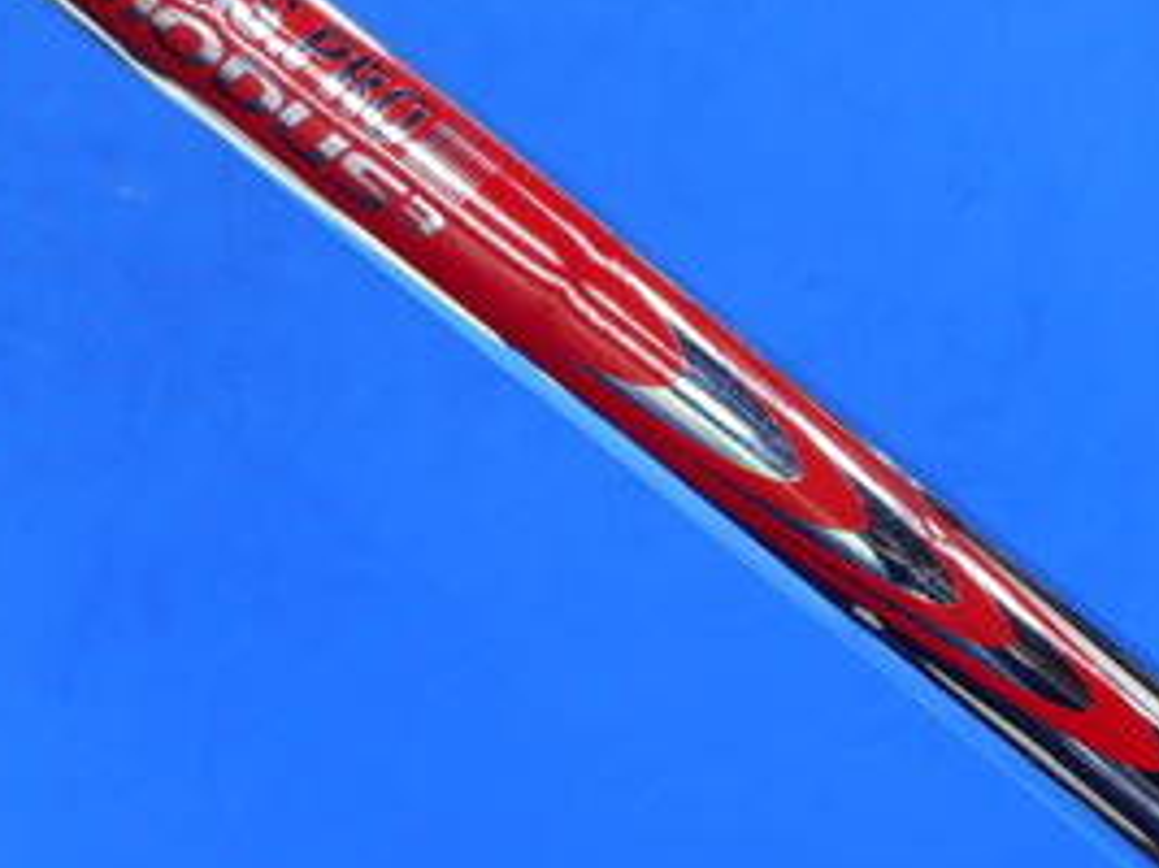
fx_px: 2008
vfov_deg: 23.9
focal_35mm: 60
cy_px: 742
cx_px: 1050
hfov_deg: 30.7
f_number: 3.7
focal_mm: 4.5
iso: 140
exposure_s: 1/30
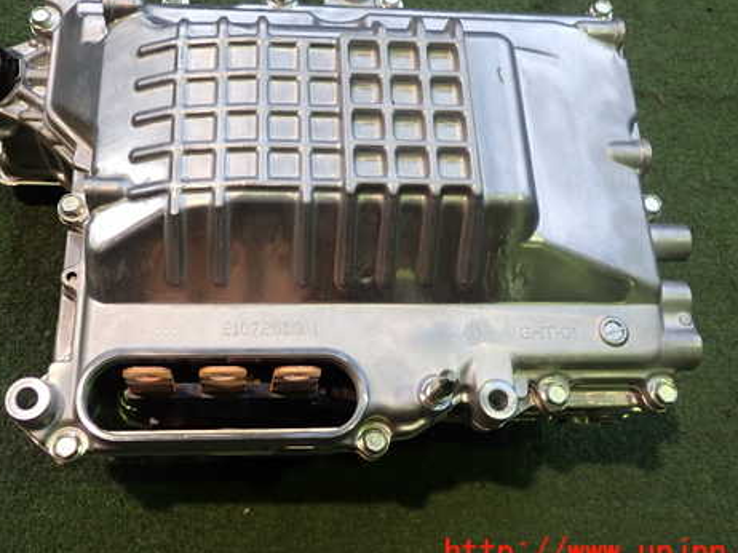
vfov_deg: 36.6
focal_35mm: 39
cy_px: 214
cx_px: 326
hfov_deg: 47.8
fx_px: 831
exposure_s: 1/40
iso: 200
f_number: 2.3
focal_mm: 5.4
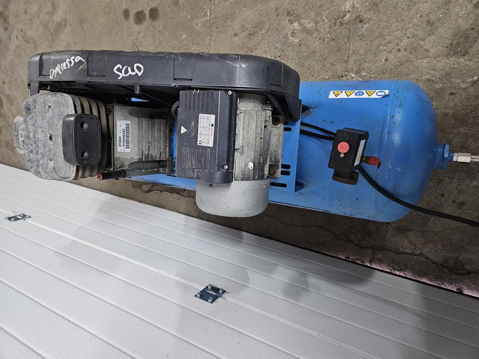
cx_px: 240
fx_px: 318
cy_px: 180
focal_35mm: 23
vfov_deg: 58.9
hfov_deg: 73.9
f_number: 1.8
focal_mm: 5.4
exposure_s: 1/33.3
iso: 640
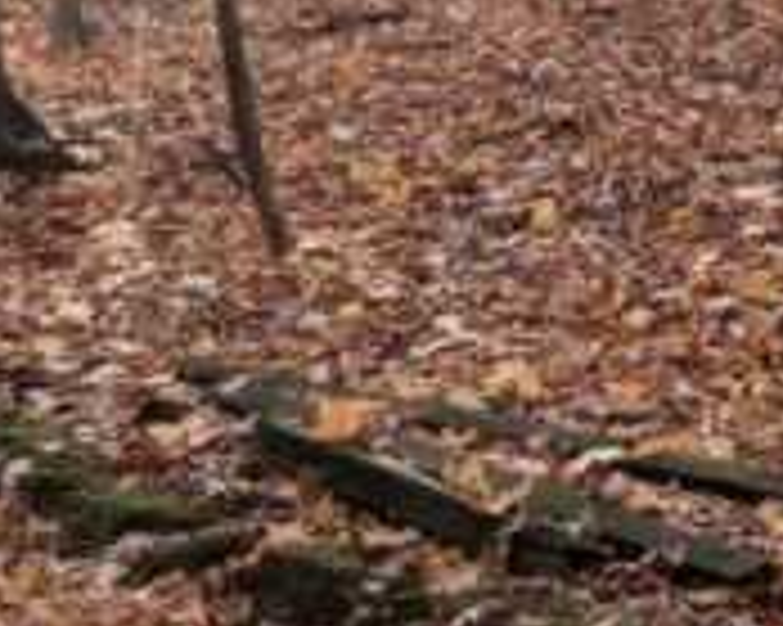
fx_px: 3335
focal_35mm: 144
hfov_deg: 13.4
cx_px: 405
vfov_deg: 10.6
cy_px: -81
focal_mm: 4.6
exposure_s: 1/60
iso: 40
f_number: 1.8
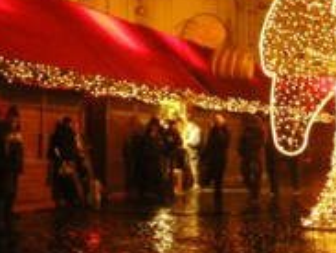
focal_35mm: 113
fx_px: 1099
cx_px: 189
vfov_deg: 13.0
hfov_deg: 17.4
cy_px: 18
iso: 256
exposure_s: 1/8
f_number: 3.2
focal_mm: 76
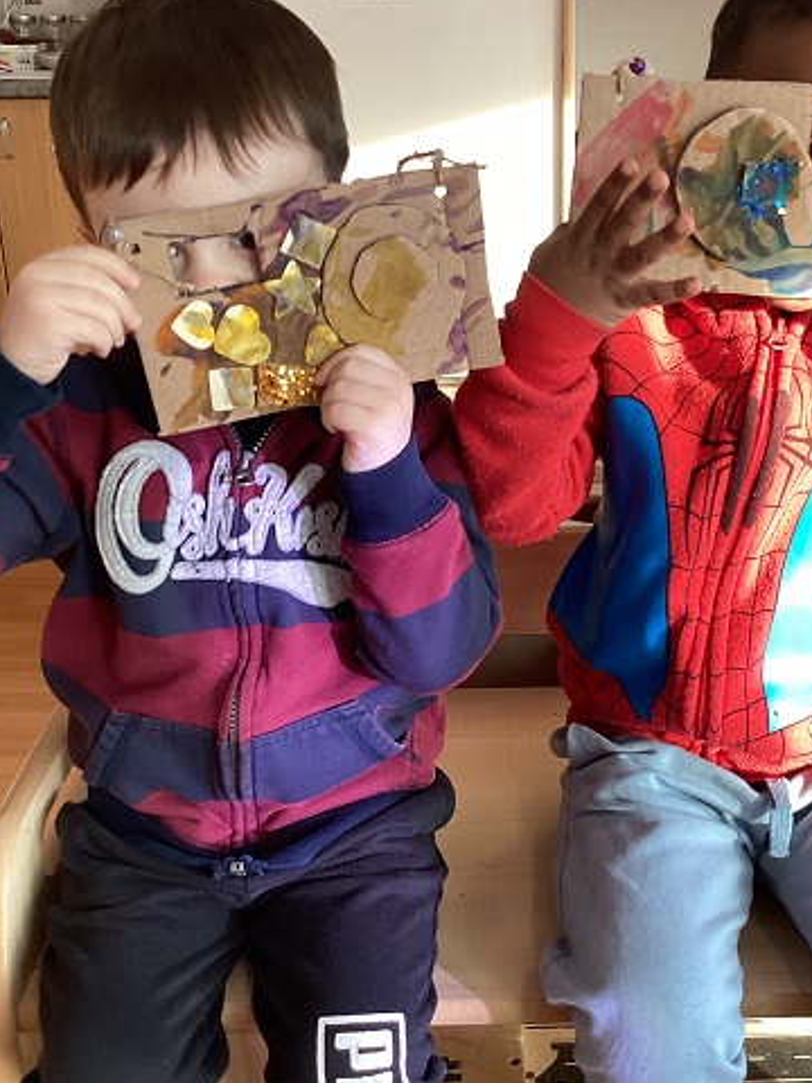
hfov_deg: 33.4
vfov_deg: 43.8
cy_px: 490
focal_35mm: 43
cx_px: 508
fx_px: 1345
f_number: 2.4
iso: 80
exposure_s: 1/60
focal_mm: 3.3
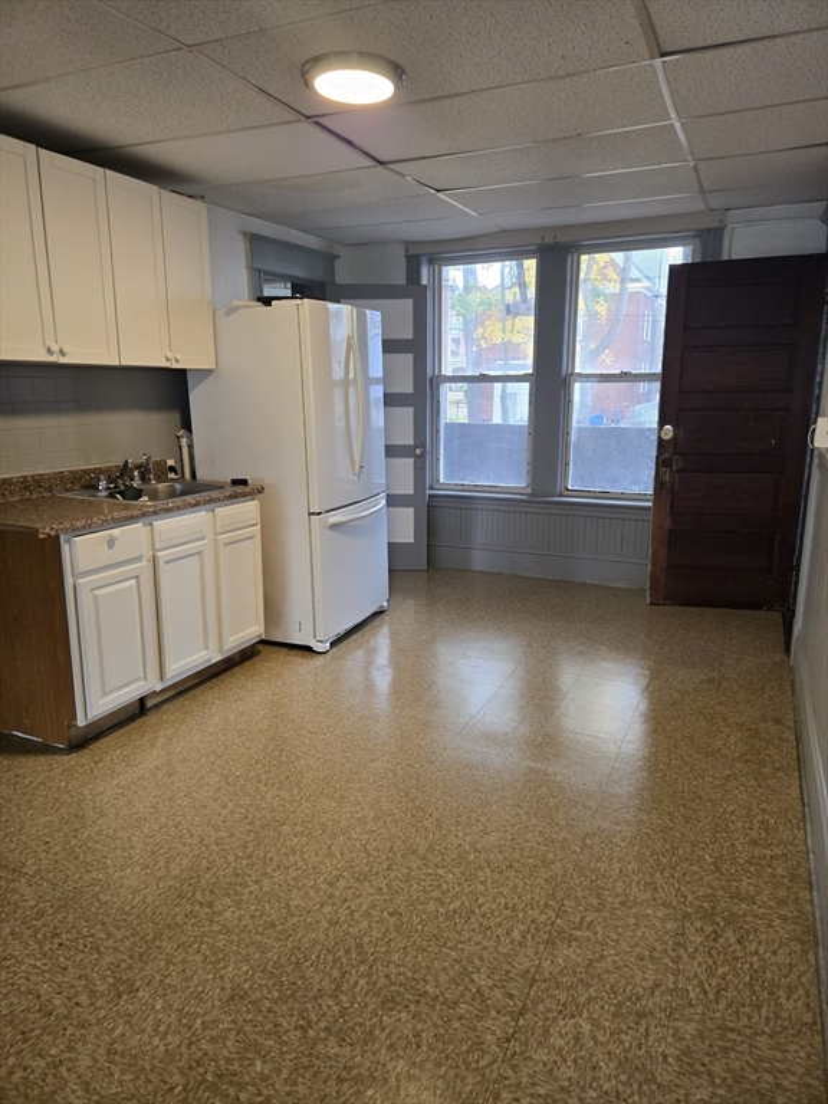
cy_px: 552
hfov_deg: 58.9
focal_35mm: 23
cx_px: 414
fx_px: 734
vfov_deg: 73.9
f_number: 1.8
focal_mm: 5.4
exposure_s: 1/120
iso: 200
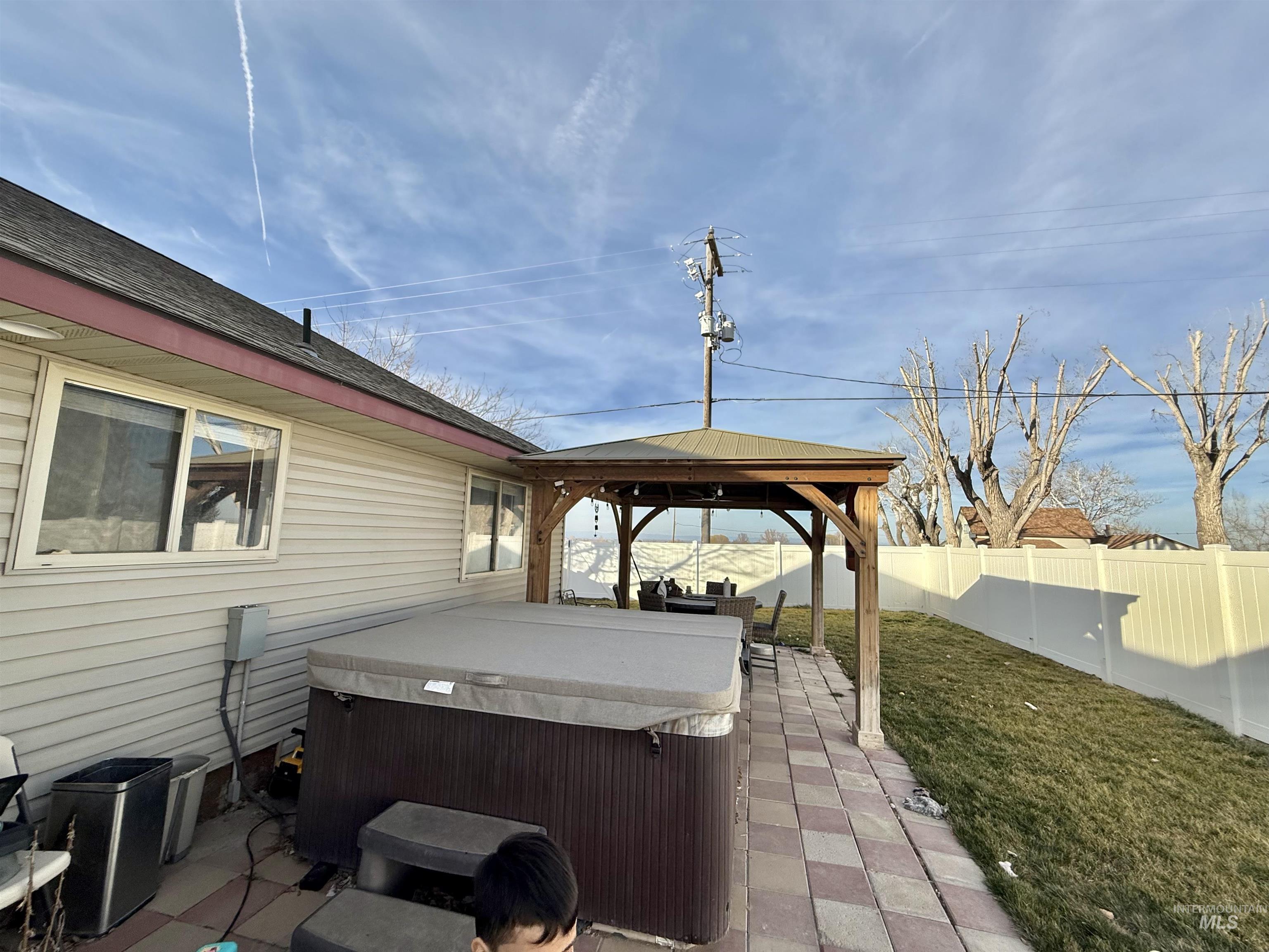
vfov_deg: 85.7
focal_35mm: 14
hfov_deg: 102.1
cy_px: 476
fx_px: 513
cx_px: 634
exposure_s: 1/1613
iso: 50
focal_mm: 2.22
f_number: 2.2
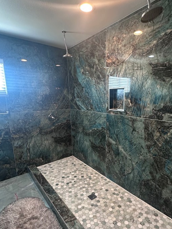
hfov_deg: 63.1
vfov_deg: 78.7
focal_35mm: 21
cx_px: 100
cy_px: 127
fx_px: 139
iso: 250
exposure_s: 1/60
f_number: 2.2
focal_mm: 2.22
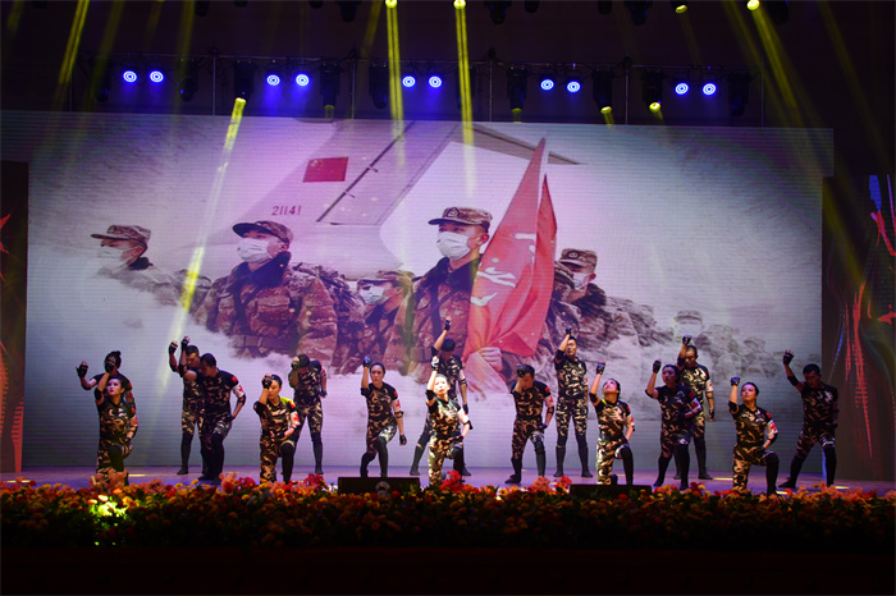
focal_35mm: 70
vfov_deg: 19.4
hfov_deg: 28.9
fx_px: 1741
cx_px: 448
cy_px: 298
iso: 640
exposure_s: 1/500
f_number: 2.8
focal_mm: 70
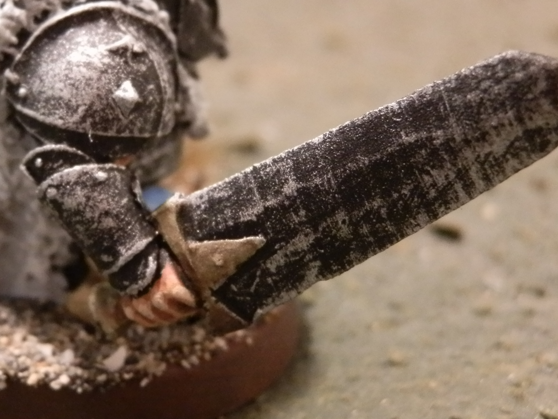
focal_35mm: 103
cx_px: 145
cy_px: 133
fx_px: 1661
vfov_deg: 14.3
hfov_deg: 19.0
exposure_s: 1/40
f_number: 3.7
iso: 400
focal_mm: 10.99
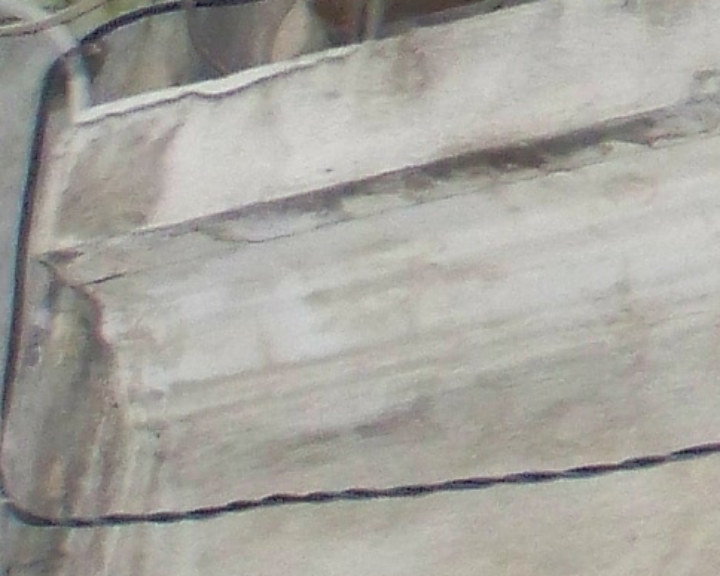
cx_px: 1796
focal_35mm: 403
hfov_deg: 4.7
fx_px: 8586
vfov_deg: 3.8
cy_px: -1045
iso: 200
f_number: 3.2
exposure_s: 1/50
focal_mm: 10.7
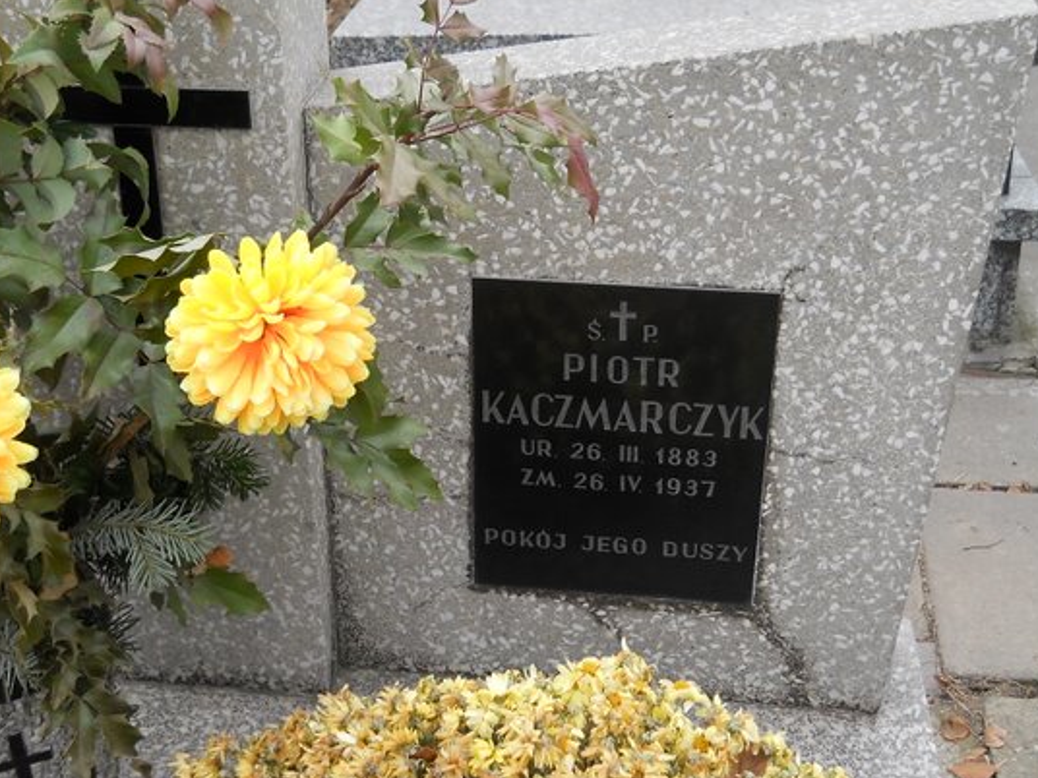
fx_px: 1469
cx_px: 505
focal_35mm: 49
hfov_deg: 38.9
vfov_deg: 29.6
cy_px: 325
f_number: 3.1
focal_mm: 6.72
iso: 80
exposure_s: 1/50
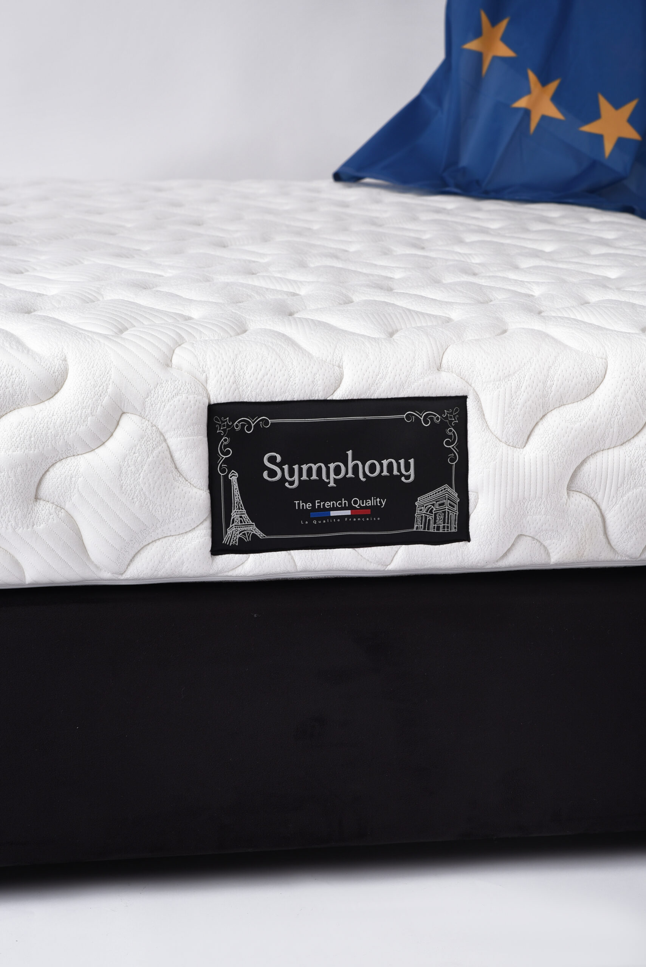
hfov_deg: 21.9
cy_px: 484
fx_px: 1667
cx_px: 323
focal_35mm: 62
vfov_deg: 32.4
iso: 100
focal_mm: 62
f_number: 6.3
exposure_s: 1/100
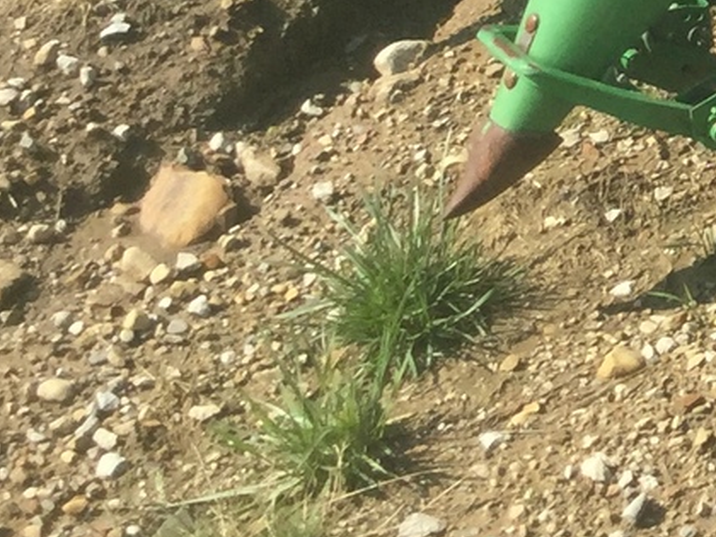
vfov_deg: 9.6
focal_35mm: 151
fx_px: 3123
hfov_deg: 11.8
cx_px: 1388
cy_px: -201
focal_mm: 3.3
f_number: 2.4
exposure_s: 1/886
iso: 25
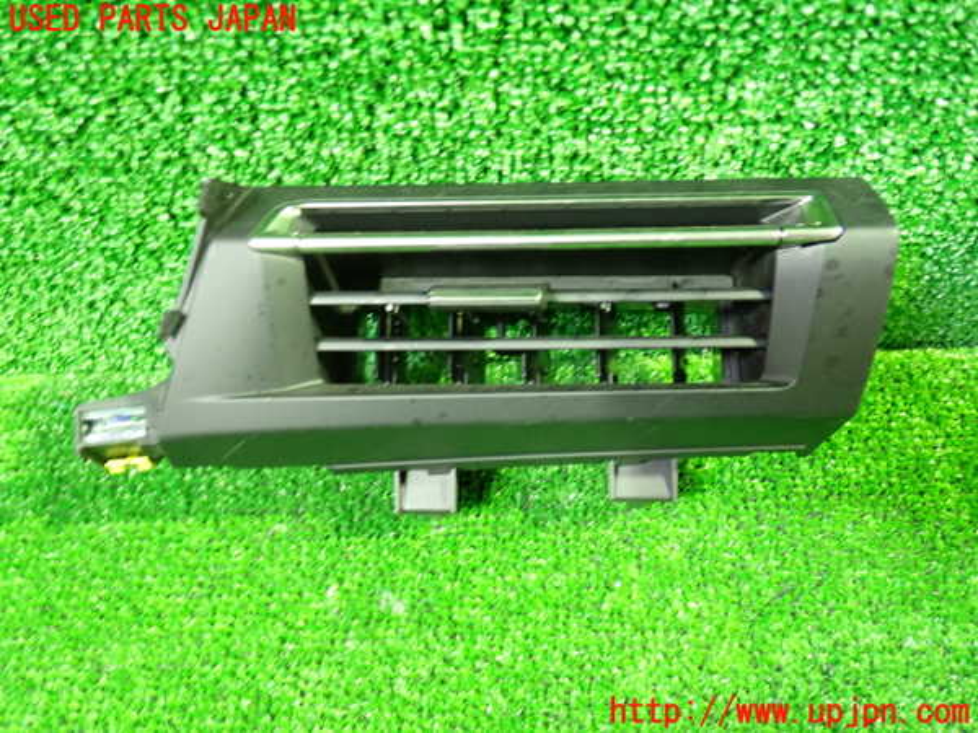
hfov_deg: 60.0
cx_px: 489
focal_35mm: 30
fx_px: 848
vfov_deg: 46.8
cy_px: 366
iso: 800
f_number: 2.3
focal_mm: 5.4
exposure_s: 1/8
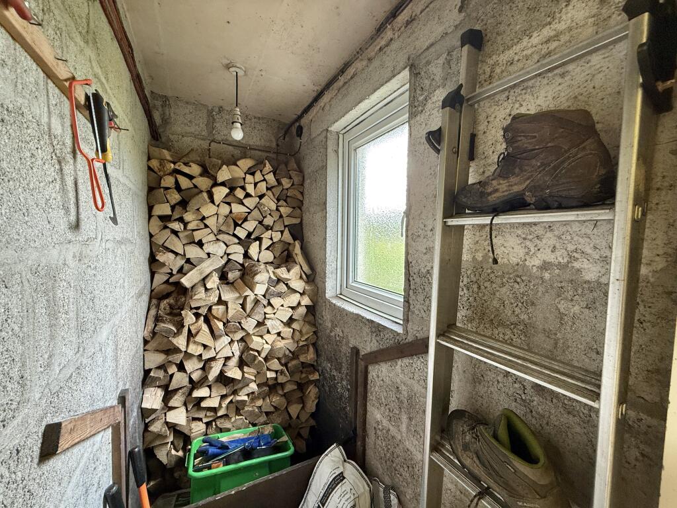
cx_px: 338
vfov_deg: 85.7
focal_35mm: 14
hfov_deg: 102.1
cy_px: 254
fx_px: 274
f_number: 2.2
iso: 200
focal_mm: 2.22
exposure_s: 1/99
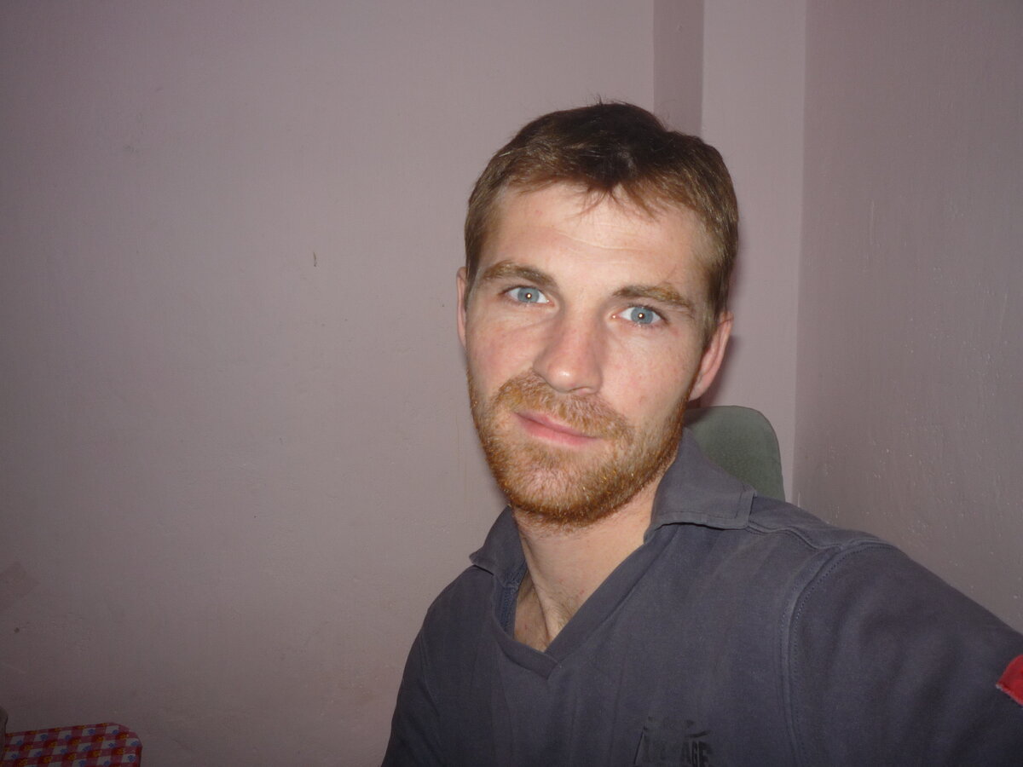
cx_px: 512
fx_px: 946
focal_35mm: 32
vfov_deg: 44.2
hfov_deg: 56.8
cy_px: 384
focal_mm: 5.2
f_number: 3.3
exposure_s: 1/30
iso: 100
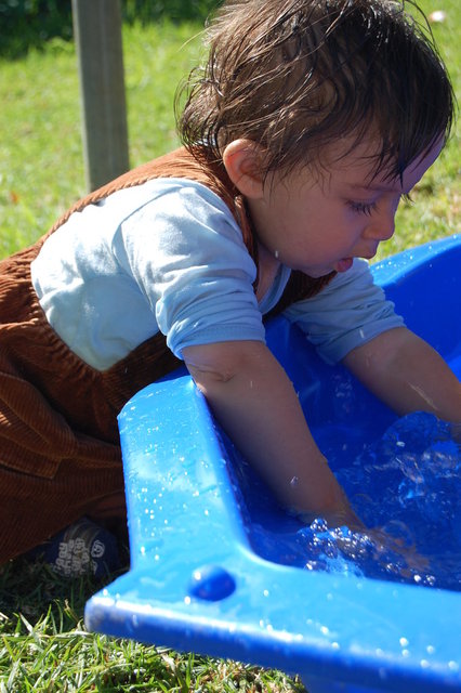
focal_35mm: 82
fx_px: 1586
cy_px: 346
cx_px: 230
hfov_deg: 16.5
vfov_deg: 24.6
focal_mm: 55
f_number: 8
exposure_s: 1/250
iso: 200
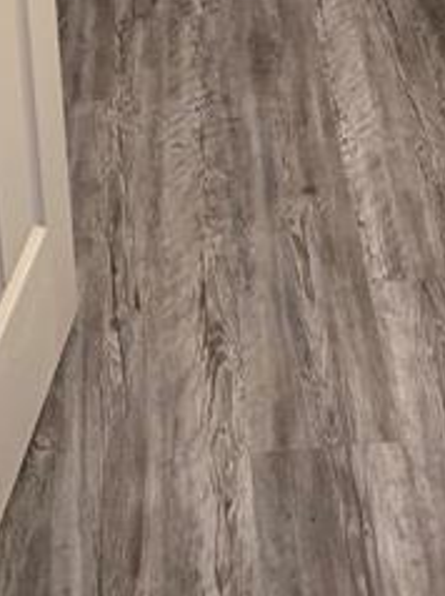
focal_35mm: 84
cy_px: -203
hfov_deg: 17.5
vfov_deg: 20.9
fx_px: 1442
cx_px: 295
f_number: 1.8
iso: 125
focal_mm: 4.25
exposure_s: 1/60
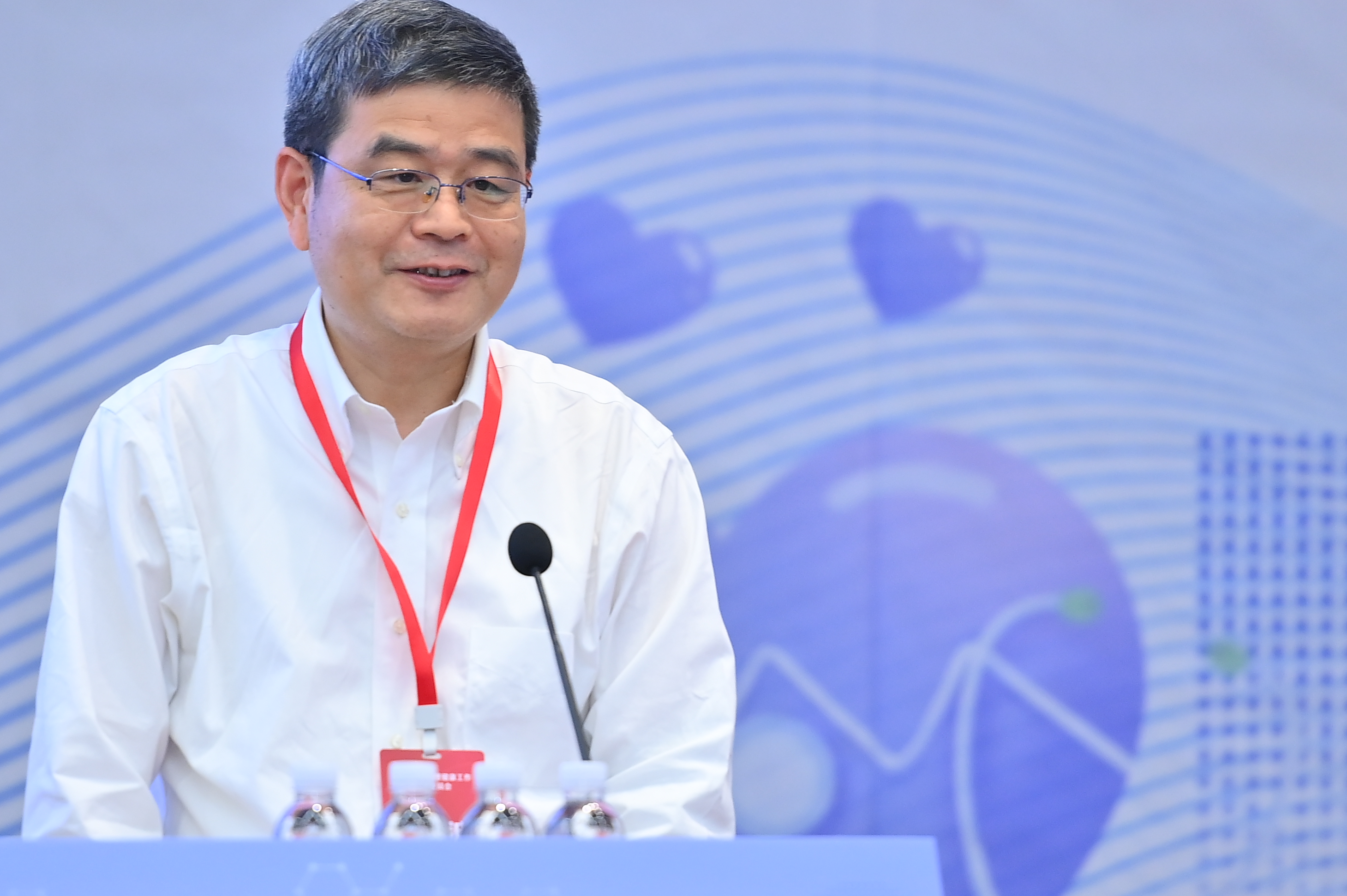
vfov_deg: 3.7
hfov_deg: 5.5
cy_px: 545
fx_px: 13909
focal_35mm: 372
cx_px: 567
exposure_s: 1/100
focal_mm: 195
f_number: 2.8
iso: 1250
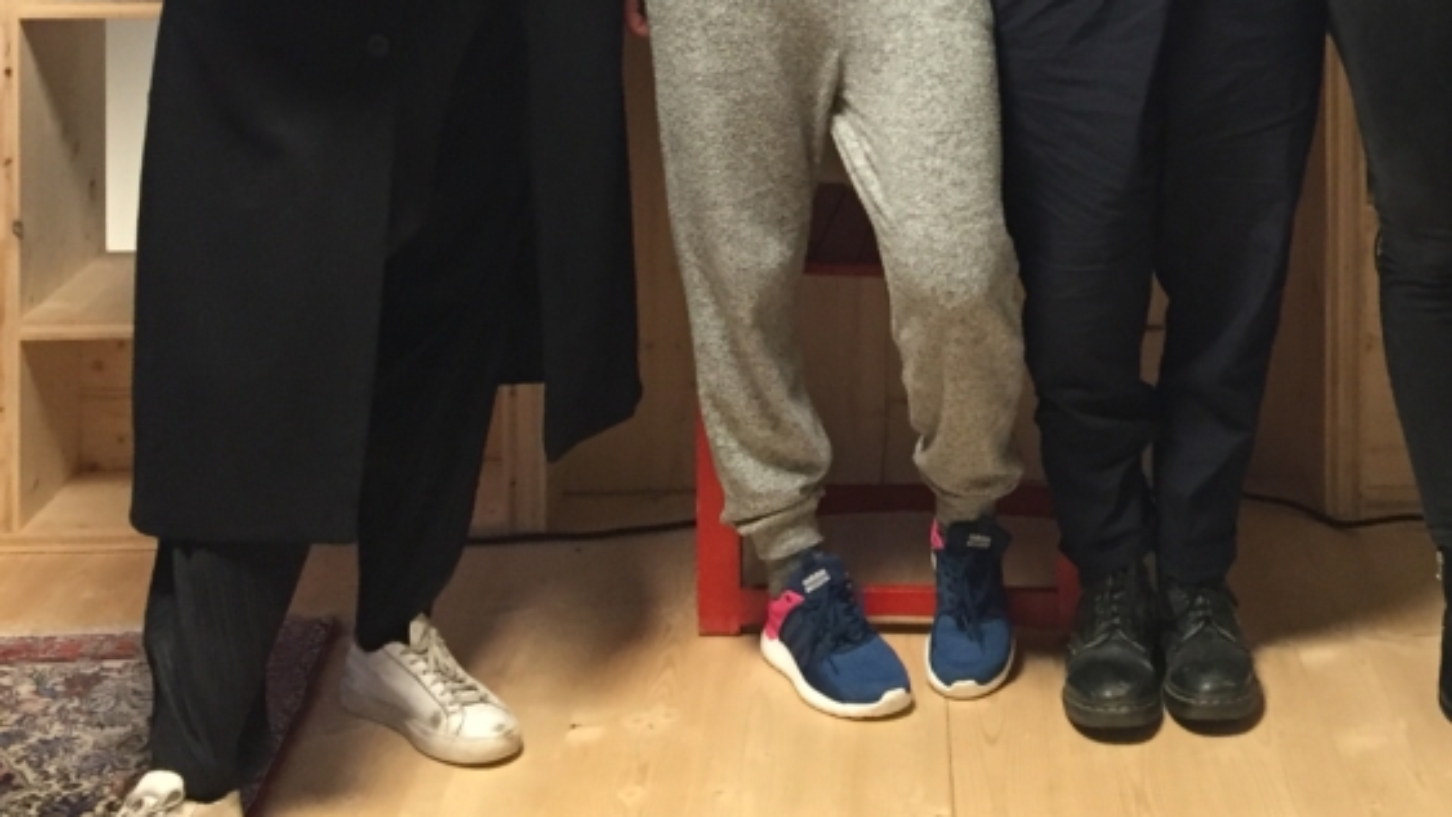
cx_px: 1045
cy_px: -269
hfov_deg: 32.4
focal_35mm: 64
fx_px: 2465
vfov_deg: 17.6
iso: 250
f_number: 2.2
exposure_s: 1/33
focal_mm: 4.15
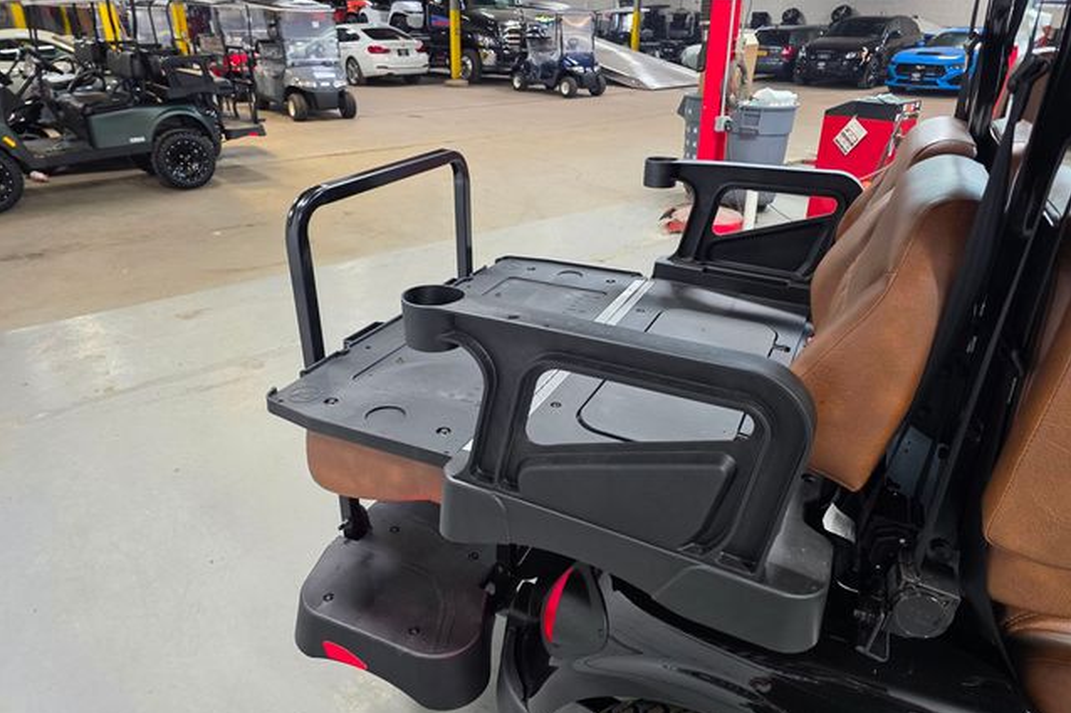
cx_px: 536
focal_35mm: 24
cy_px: 347
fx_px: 714
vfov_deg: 53.1
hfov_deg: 73.8
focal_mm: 6.3
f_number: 1.7
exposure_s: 1/120
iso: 320
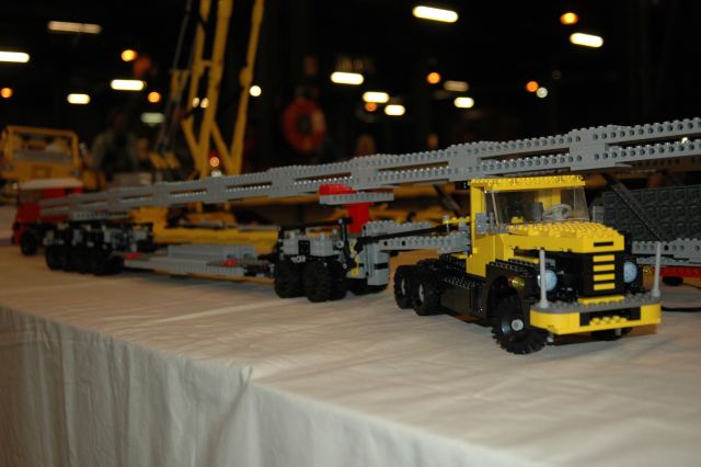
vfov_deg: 31.9
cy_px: 234
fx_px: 817
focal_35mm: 42
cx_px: 350
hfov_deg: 46.4
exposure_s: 1/60
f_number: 3.3
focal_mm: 28
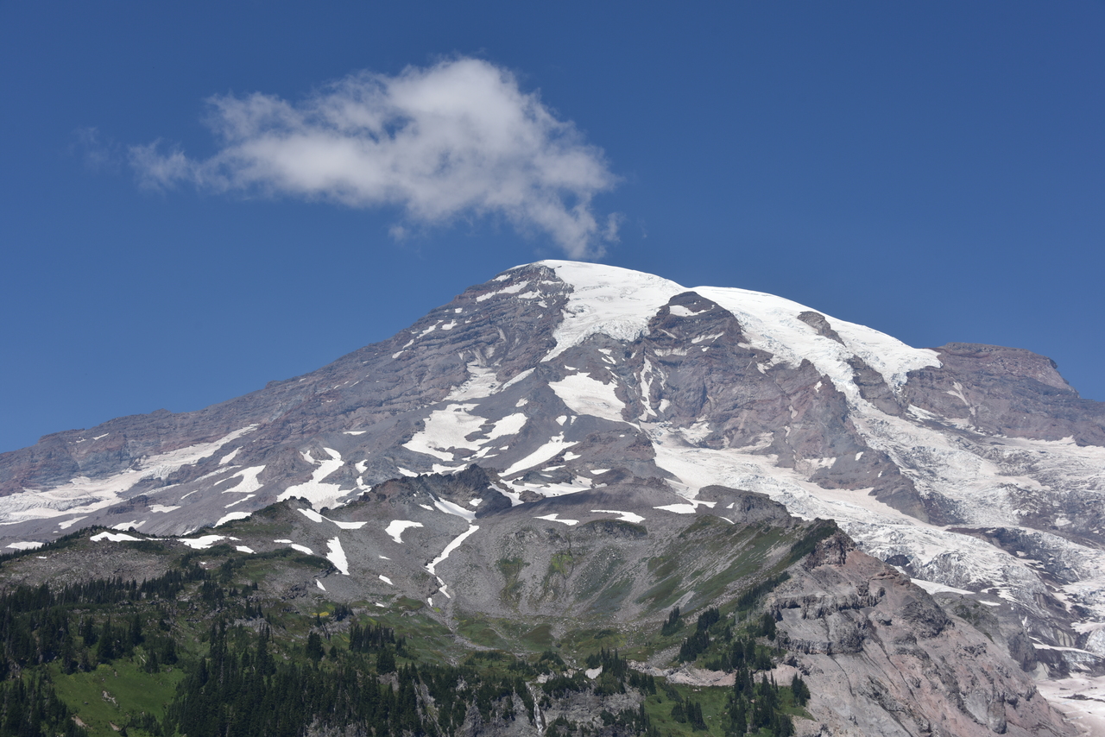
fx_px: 1596
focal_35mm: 52
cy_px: 368
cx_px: 552
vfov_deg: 26.0
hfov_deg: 38.2
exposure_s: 1/400
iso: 100
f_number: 10
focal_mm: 52
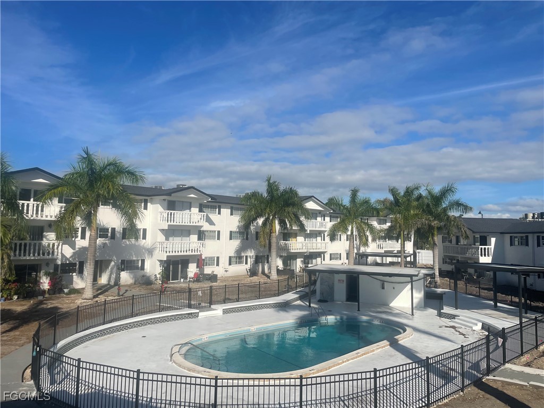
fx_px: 409
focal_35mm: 26
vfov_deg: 53.1
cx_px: 272
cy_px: 204
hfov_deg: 67.3
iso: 32
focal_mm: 4.2
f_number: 1.6
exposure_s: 1/7299
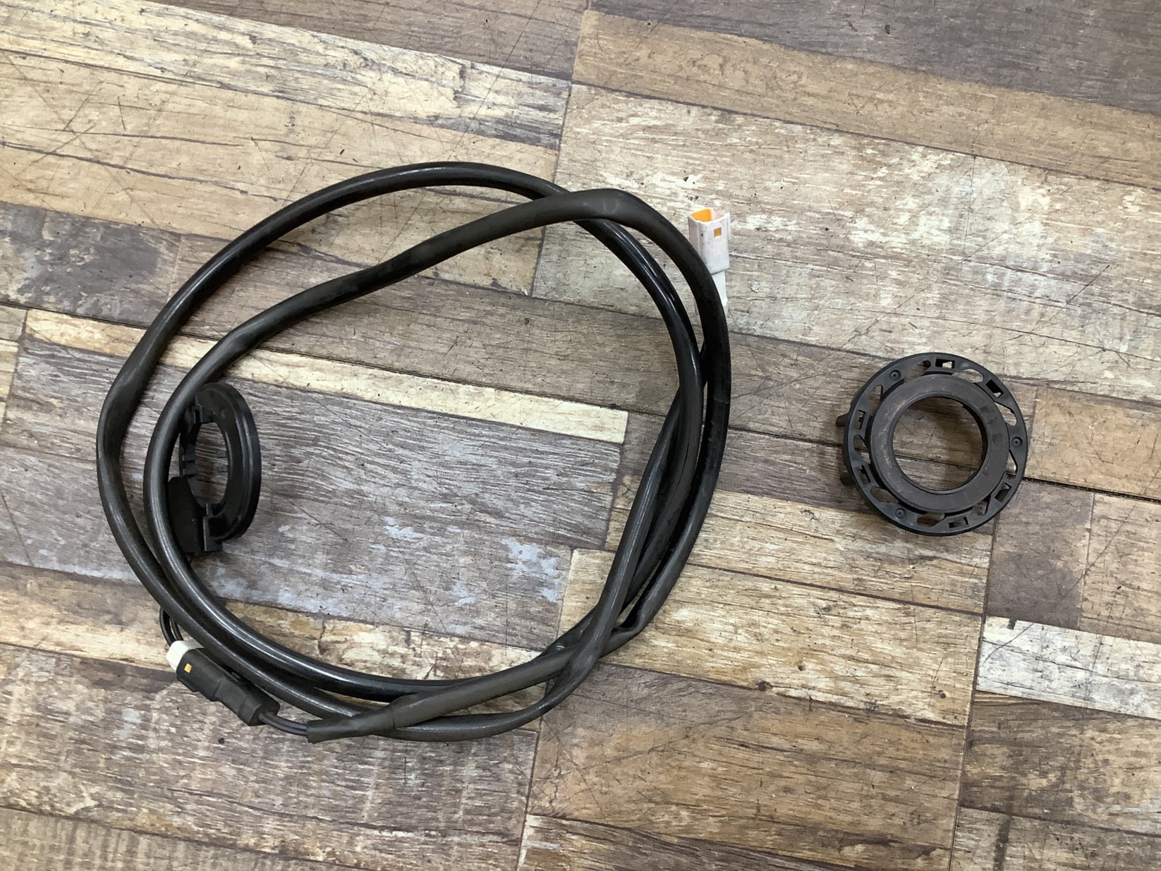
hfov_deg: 58.3
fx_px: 1040
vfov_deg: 45.5
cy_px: 436
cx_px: 580
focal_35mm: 31
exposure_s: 1/50
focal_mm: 3.3
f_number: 2.4
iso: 125
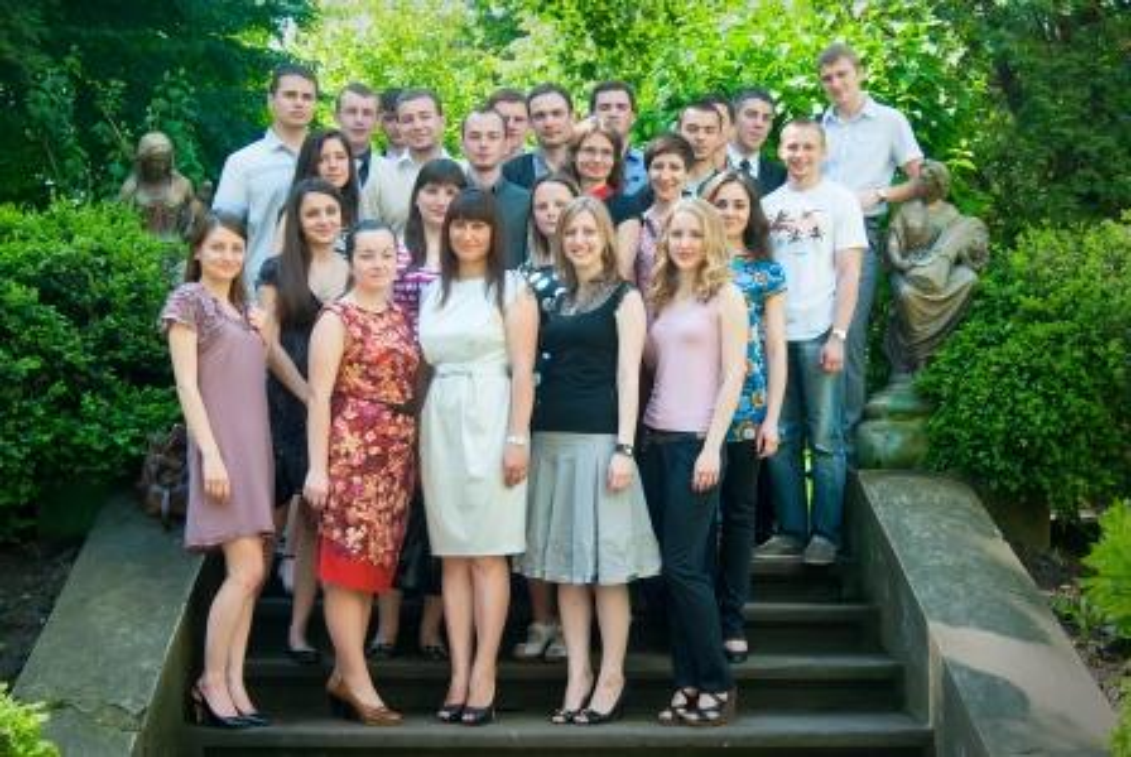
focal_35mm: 42
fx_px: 1321
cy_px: 378
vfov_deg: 32.0
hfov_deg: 46.3
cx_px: 566
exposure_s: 1/250
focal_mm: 28
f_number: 5.6
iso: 320
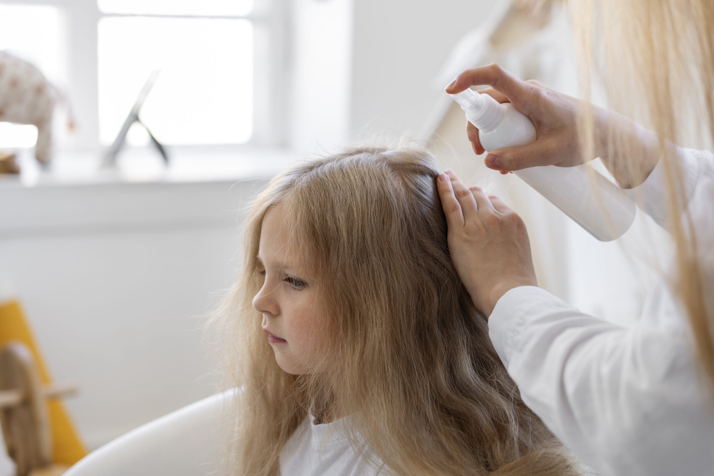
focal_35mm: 55
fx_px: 1091
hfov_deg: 36.2
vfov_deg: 24.6
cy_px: 238
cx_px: 357
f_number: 2.8
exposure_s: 1/100
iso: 250
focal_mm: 55
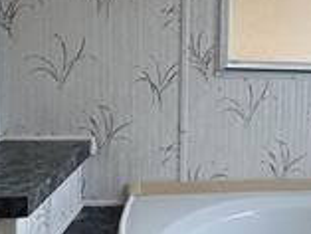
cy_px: 81
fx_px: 512
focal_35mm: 57
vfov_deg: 25.6
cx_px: 339
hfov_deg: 30.4
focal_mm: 2.22
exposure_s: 1/120
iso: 80
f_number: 2.2
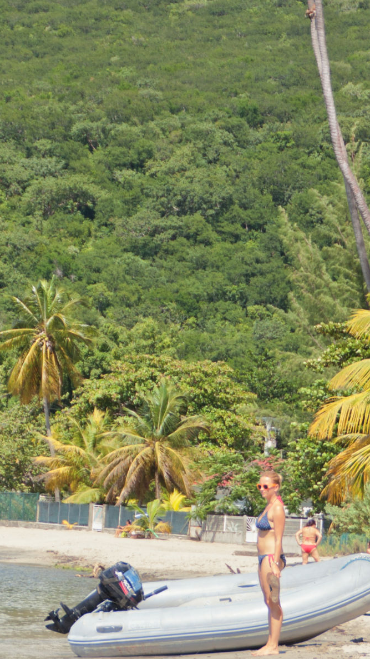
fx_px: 3541
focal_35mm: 203
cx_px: 159
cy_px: 257
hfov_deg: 6.0
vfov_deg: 10.6
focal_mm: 68
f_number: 5.6
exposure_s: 1/500
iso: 200
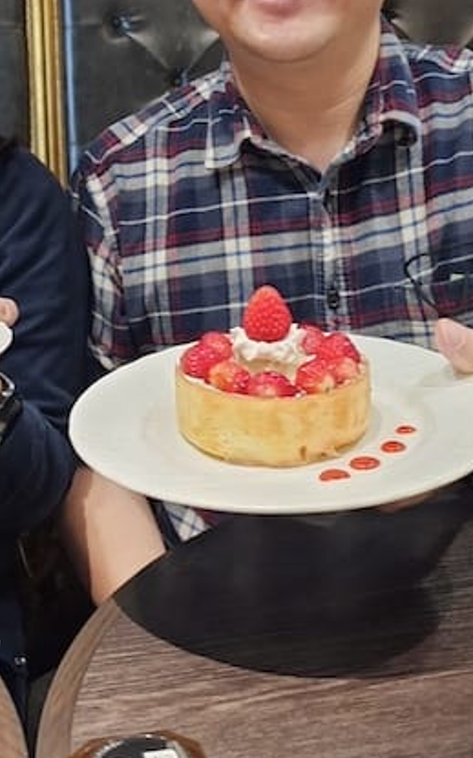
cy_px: 168
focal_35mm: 47
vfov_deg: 41.1
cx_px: 66
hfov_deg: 26.6
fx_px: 970
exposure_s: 1/30
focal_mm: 6.3
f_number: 1.7
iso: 500
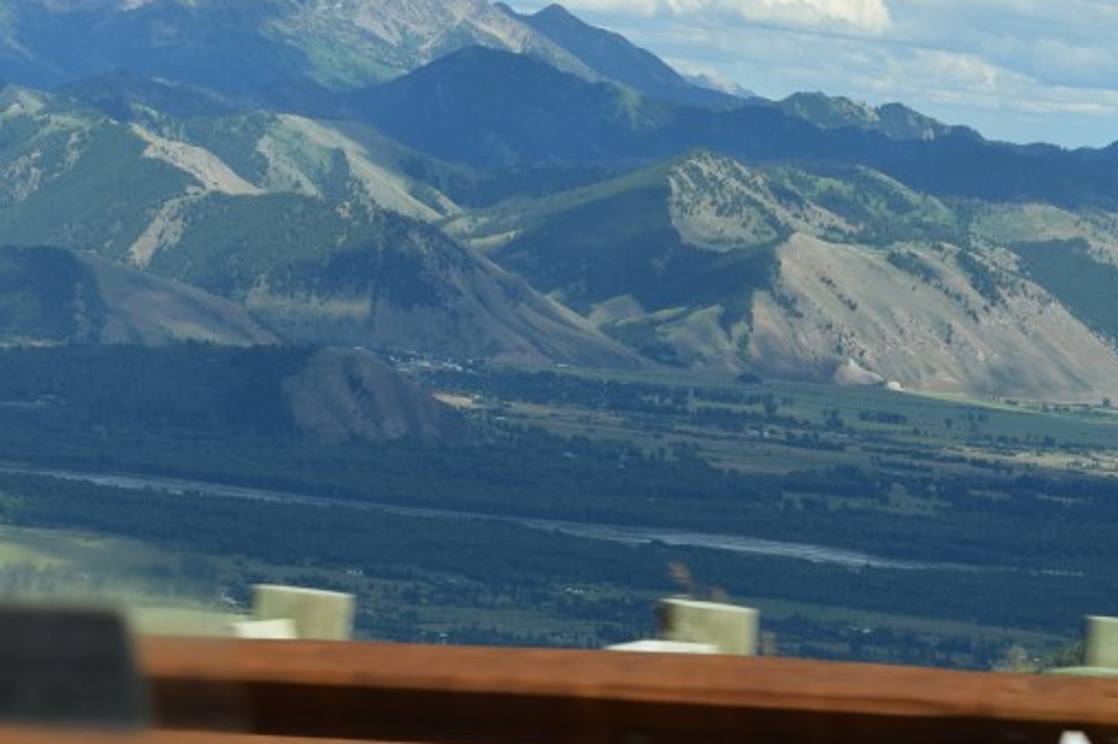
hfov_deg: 12.4
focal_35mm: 166
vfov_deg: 8.2
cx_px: 560
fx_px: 5153
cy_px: 129
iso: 200
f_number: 9
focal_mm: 55
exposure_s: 1/320
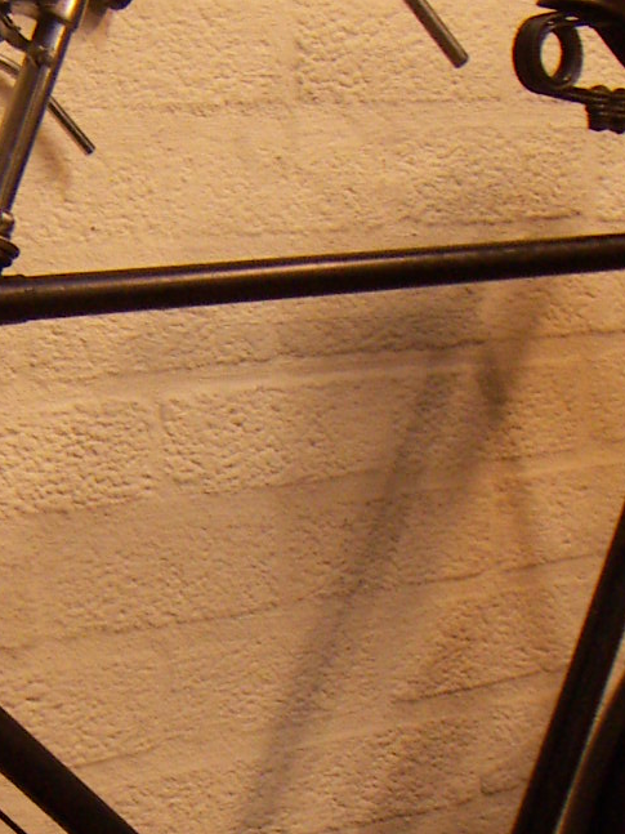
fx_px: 2143
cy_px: 535
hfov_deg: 16.2
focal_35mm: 89
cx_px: -48
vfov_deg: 22.0
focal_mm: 4.7
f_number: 2.8
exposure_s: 1/50
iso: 100
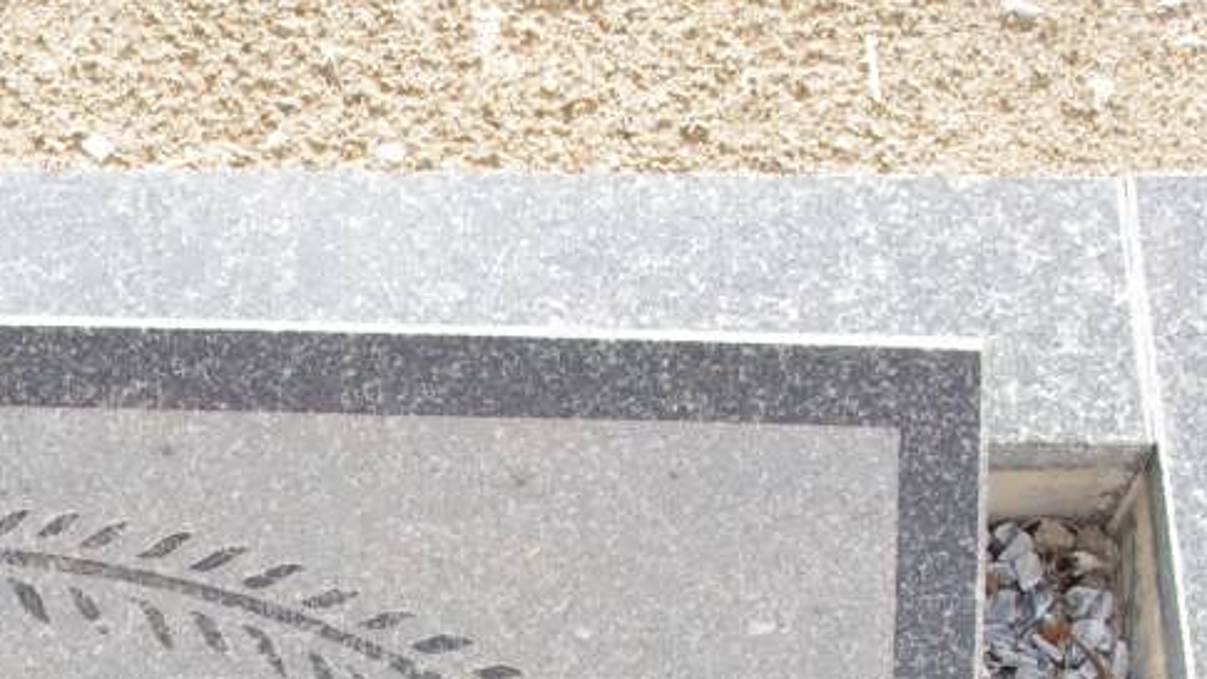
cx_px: 2
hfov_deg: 20.5
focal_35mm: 101
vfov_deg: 11.7
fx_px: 3233
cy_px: 889
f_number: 11
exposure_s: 1/125
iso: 800
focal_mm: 26.25
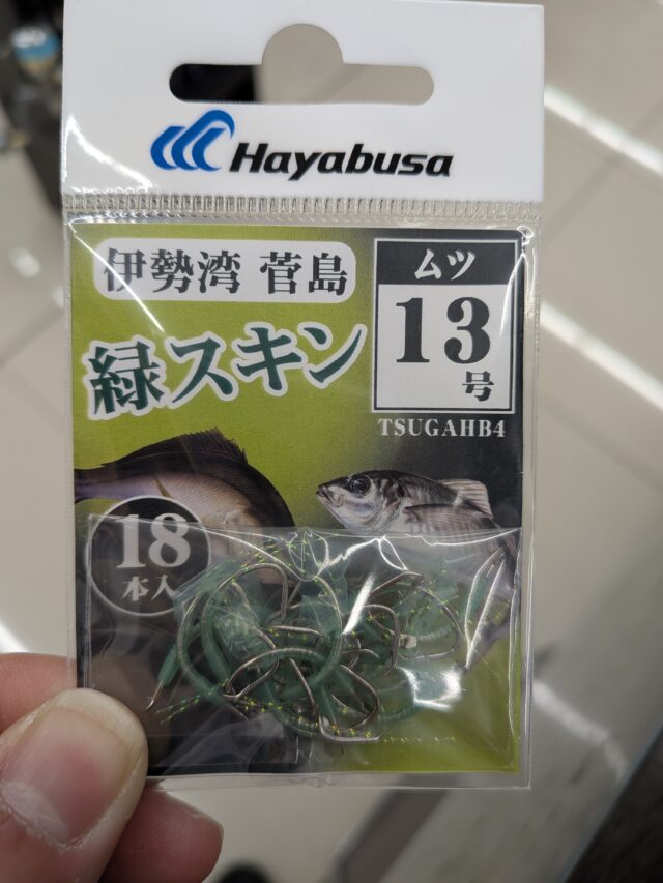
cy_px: 442
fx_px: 613
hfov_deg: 56.8
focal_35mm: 24
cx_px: 332
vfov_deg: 71.6
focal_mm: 4.53
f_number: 1.7
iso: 27
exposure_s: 1/429
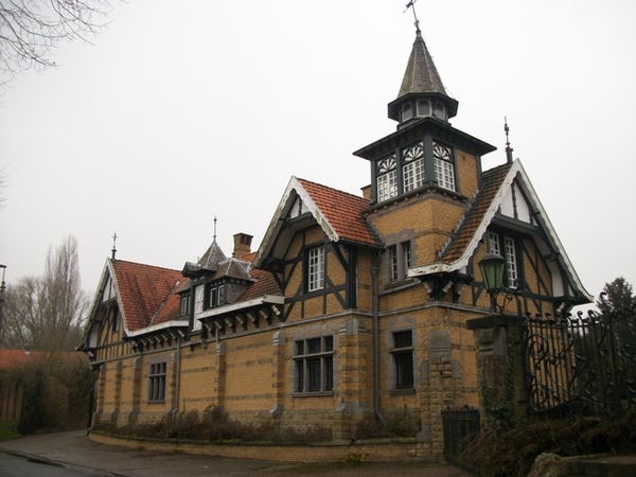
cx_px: 318
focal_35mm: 32
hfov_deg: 56.8
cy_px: 238
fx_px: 588
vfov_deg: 44.2
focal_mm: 5.7
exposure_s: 1/250
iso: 80
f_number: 2.9
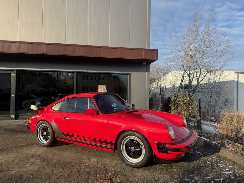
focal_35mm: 24
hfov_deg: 71.6
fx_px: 169
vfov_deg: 56.8
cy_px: 92
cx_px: 122
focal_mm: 6.76
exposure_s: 1/2710
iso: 80
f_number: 1.78
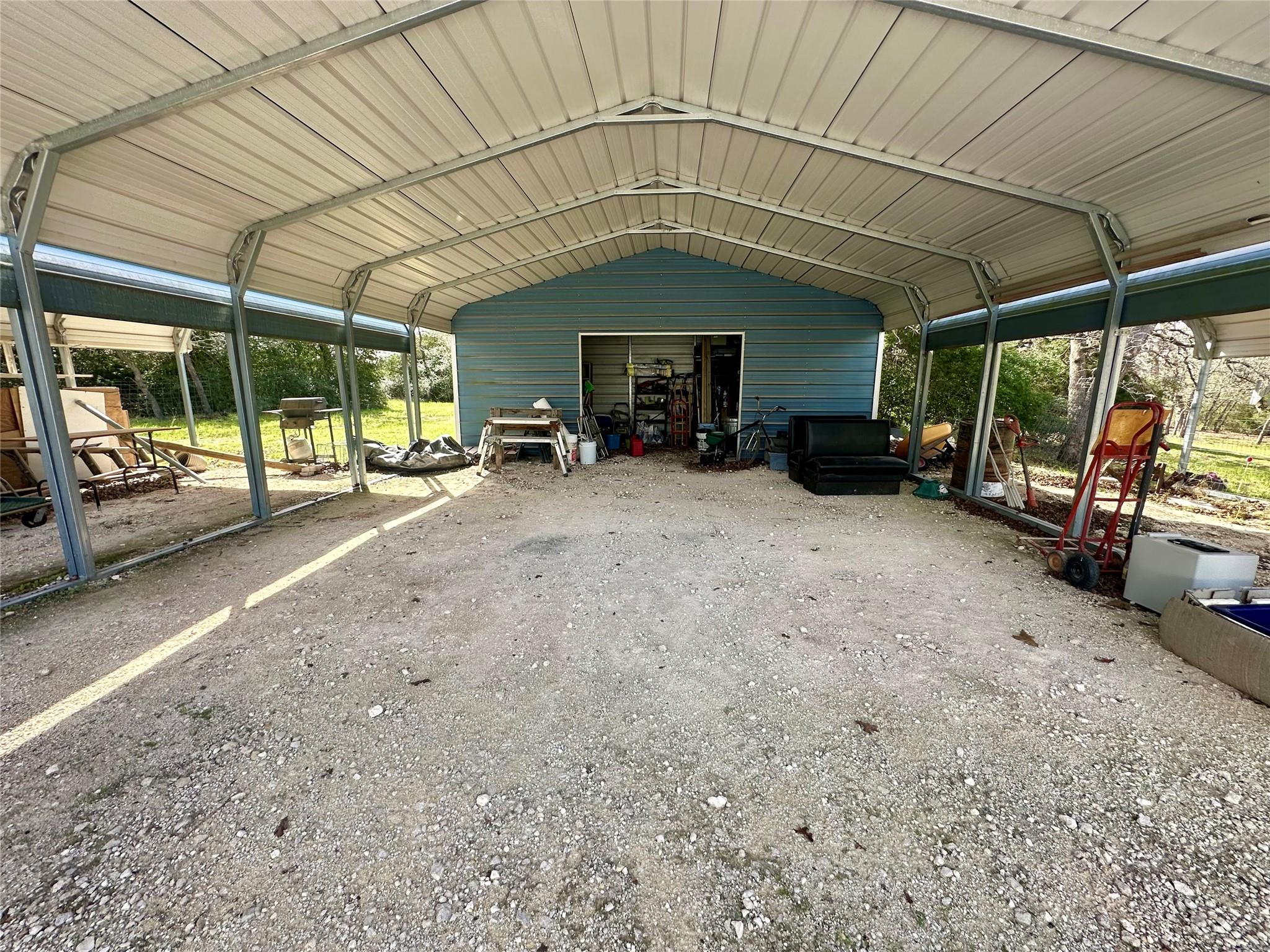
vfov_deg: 85.7
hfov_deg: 102.1
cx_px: 635
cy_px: 476
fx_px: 514
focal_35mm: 14
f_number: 2.2
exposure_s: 1/228
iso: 40
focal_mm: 2.22
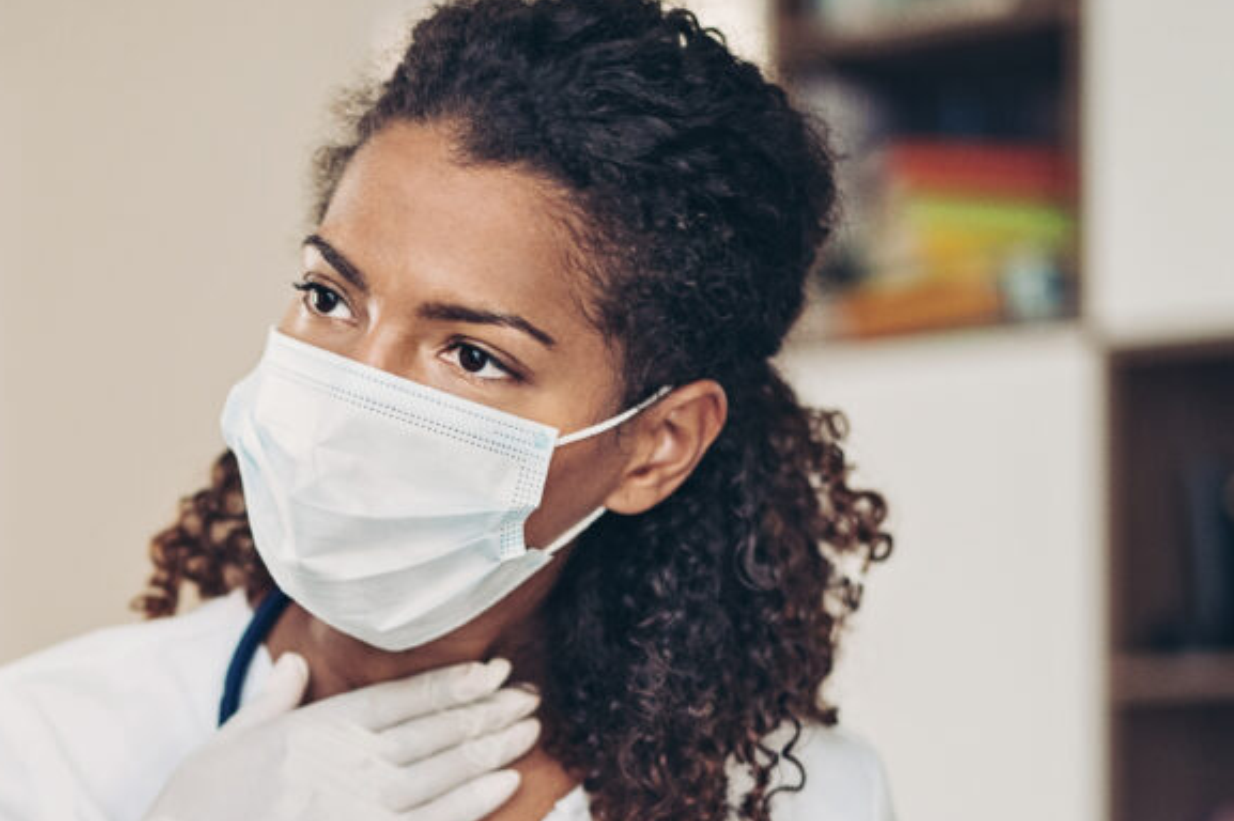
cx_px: 124
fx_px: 3803
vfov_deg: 12.3
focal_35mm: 111
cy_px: 698
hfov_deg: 18.1
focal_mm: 50
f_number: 1.4
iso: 1000
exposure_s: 1/250
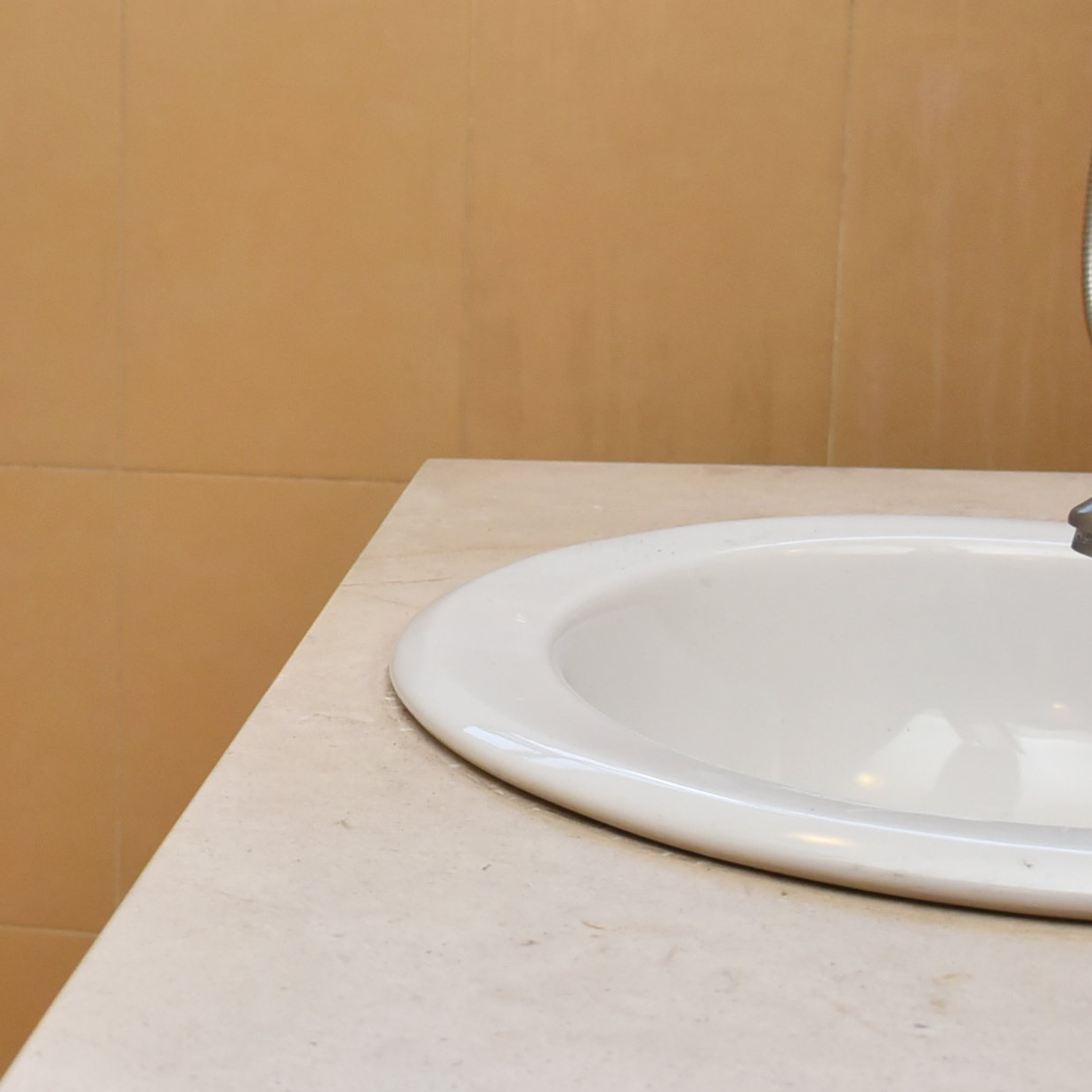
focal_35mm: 75
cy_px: 512
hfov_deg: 21.7
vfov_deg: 23.1
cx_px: -137
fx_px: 2677
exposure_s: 1/125
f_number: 6.3
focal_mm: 24
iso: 1800
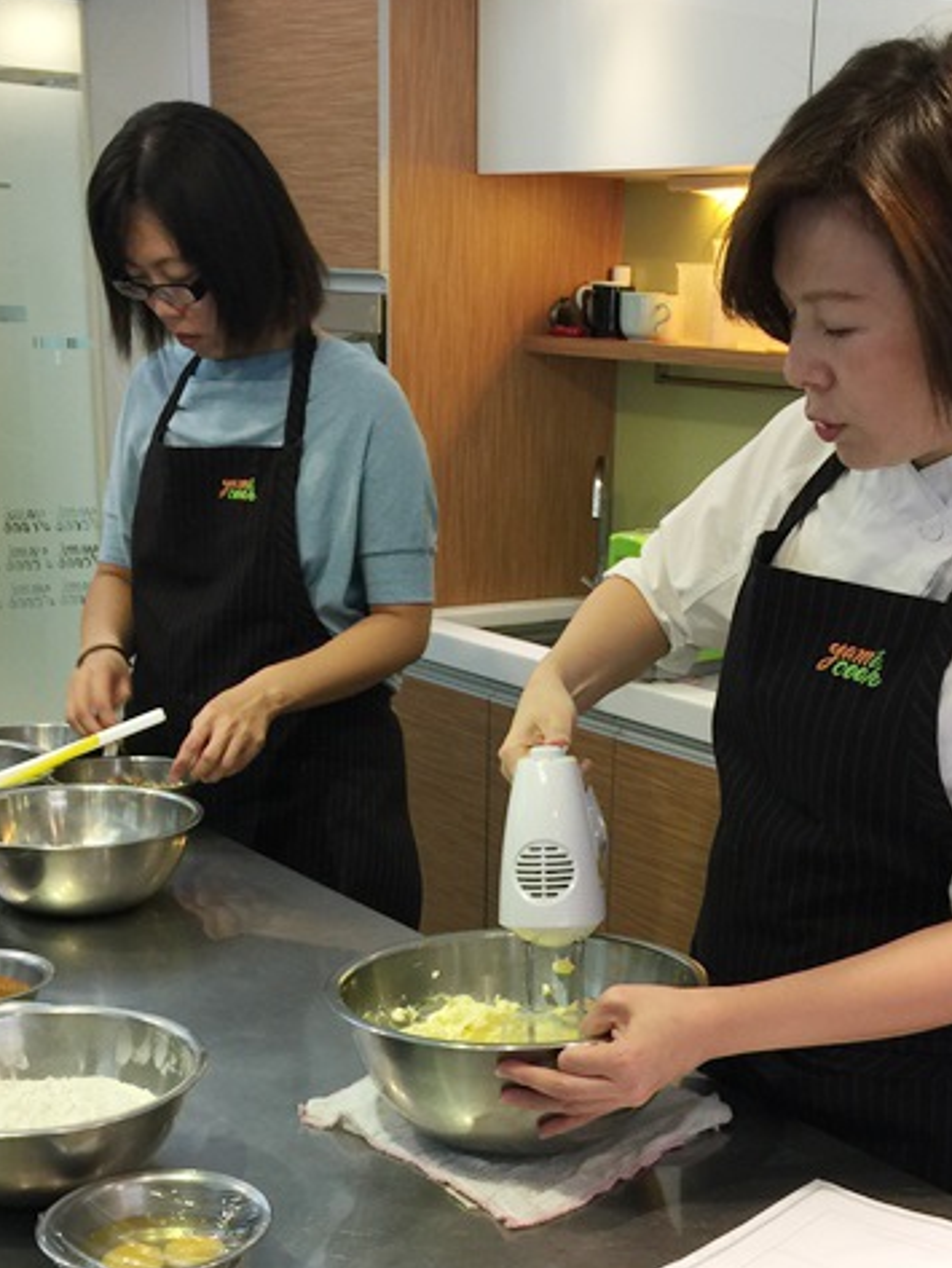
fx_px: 1796
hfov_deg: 29.5
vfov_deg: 38.2
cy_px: 906
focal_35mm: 49
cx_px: 619
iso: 32
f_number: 2.2
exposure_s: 1/15
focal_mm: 4.15
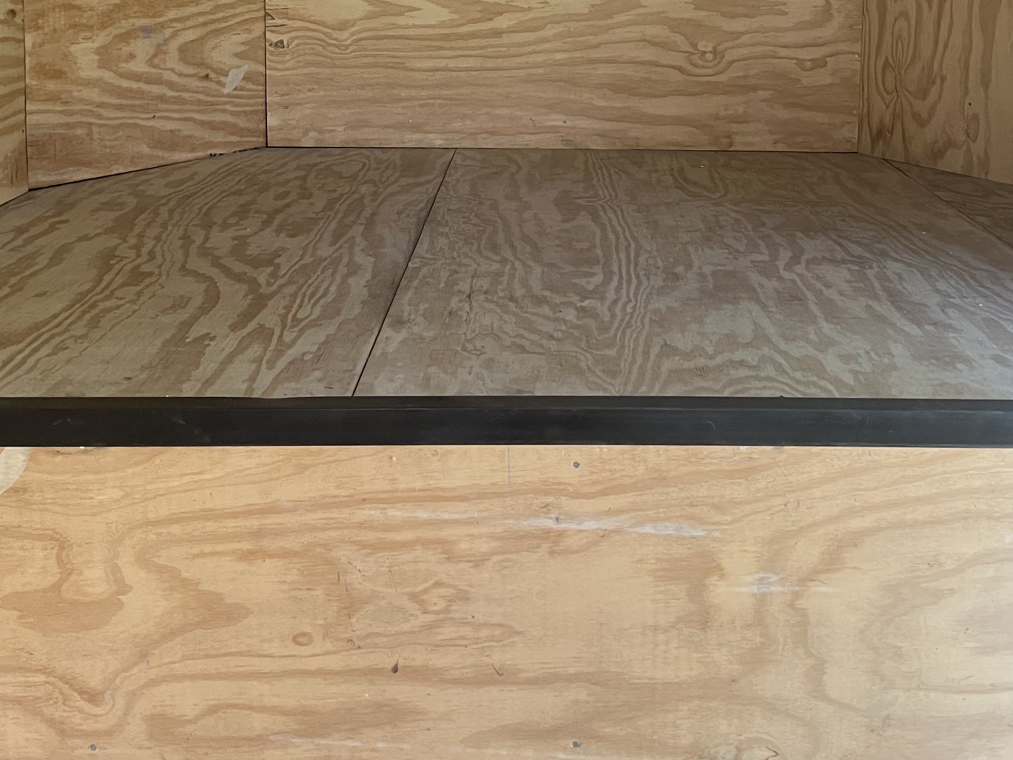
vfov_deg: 27.7
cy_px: 99
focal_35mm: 51
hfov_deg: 37.4
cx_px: 585
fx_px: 1492
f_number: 1.5
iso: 125
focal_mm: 5.7
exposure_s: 1/94
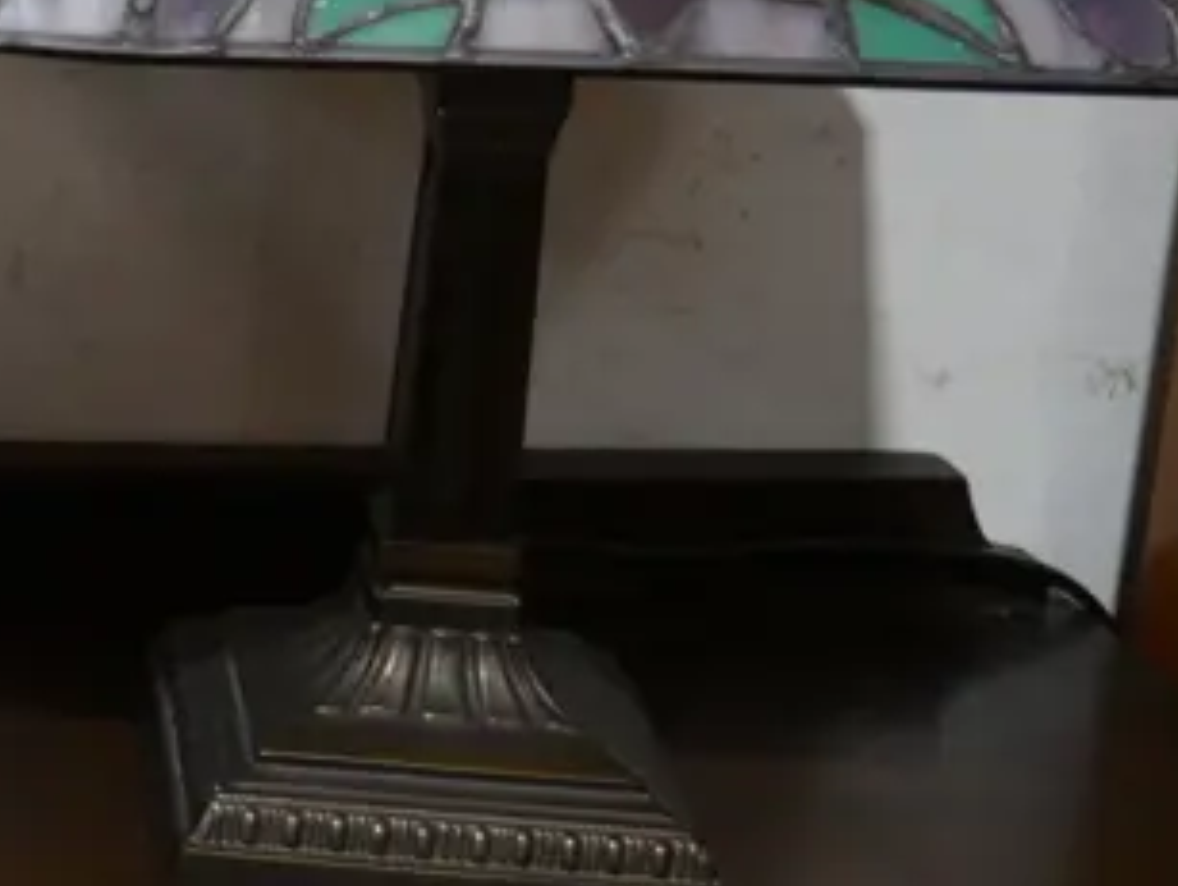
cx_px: -645
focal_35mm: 100
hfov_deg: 17.4
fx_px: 3407
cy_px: 90
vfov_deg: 14.7
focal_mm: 15
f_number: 3.6
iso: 320
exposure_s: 1/60
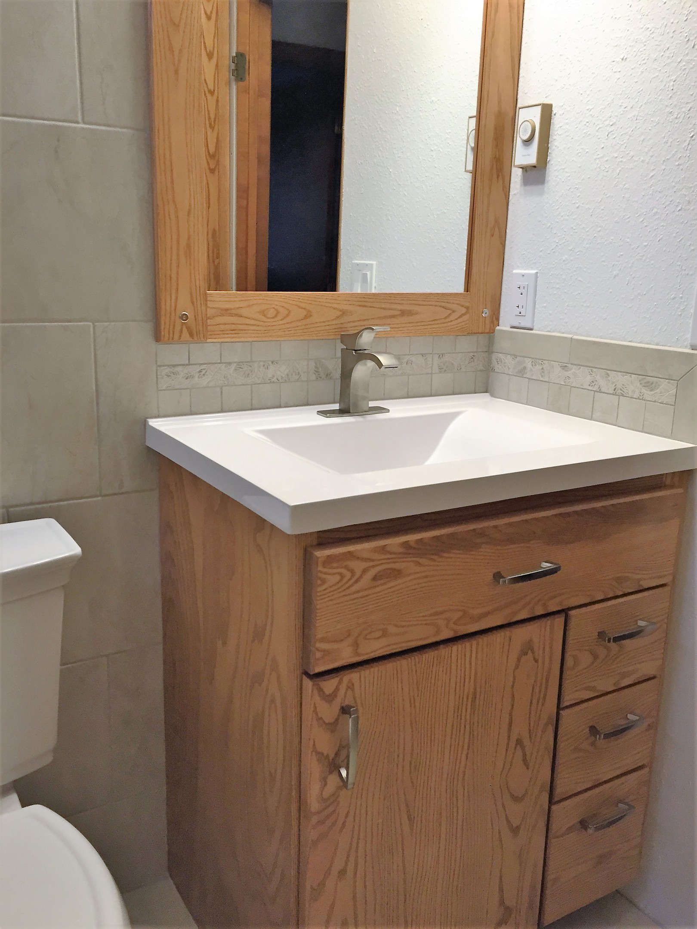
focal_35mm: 29
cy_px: 464
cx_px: 348
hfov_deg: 48.2
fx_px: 779
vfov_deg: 61.7
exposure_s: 1/30
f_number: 2.2
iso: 40
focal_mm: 4.15
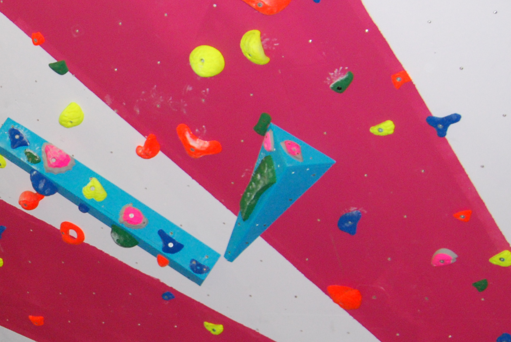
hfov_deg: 25.5
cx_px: -81
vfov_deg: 18.9
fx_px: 1023
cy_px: 245
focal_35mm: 72
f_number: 5
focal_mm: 18
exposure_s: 1/60
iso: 800
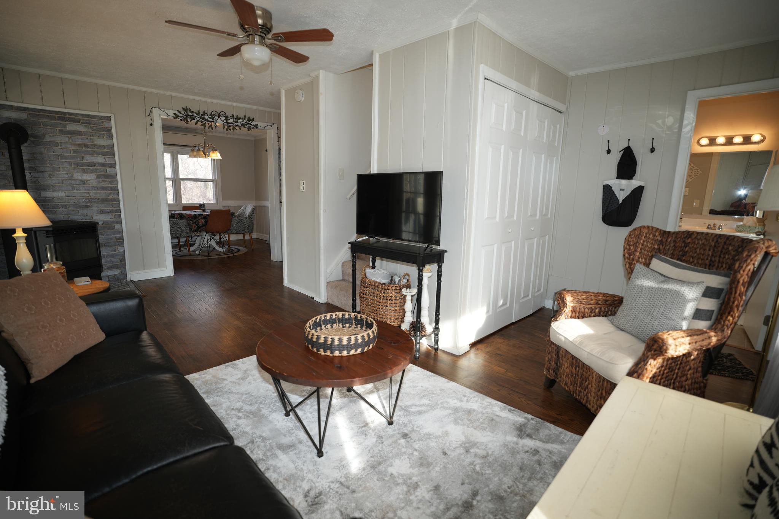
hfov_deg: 93.6
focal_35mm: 17
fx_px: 366
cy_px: 260
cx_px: 390
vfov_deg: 70.7
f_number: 2.8
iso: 160
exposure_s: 1/60
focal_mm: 16.9
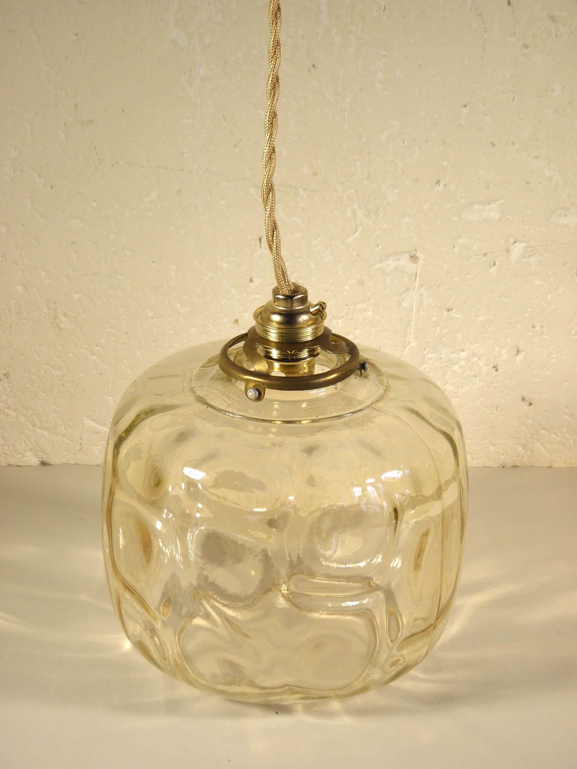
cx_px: 288
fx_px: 1978
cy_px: 384
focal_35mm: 89
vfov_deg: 22.0
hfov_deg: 16.6
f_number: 4.5
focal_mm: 16
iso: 100
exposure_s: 1/60
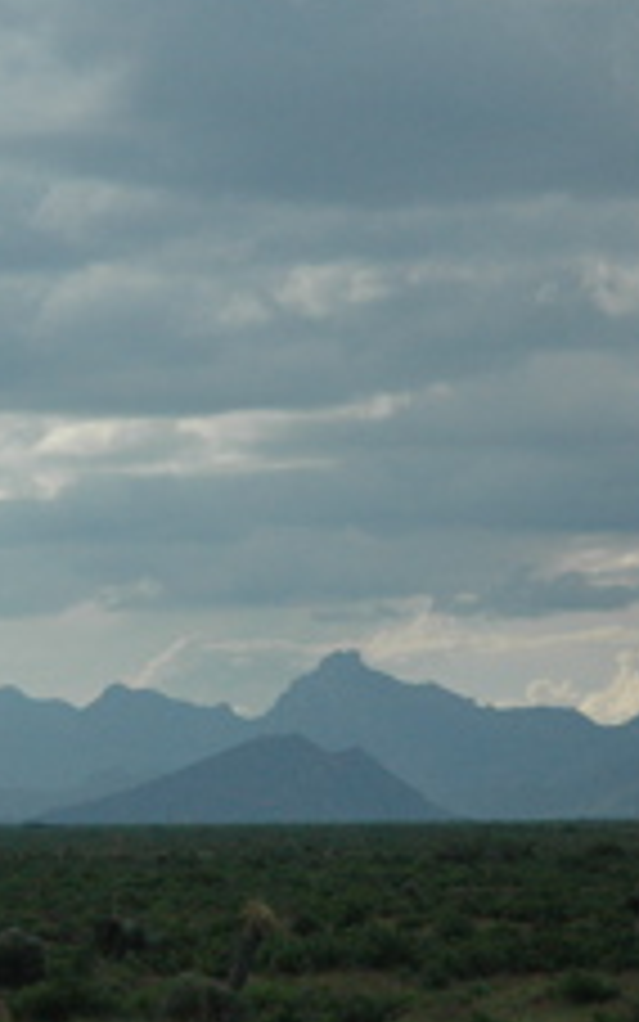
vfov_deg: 9.3
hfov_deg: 5.8
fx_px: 6293
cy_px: 516
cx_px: 130
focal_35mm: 226
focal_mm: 70
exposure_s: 1/8000
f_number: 4.5
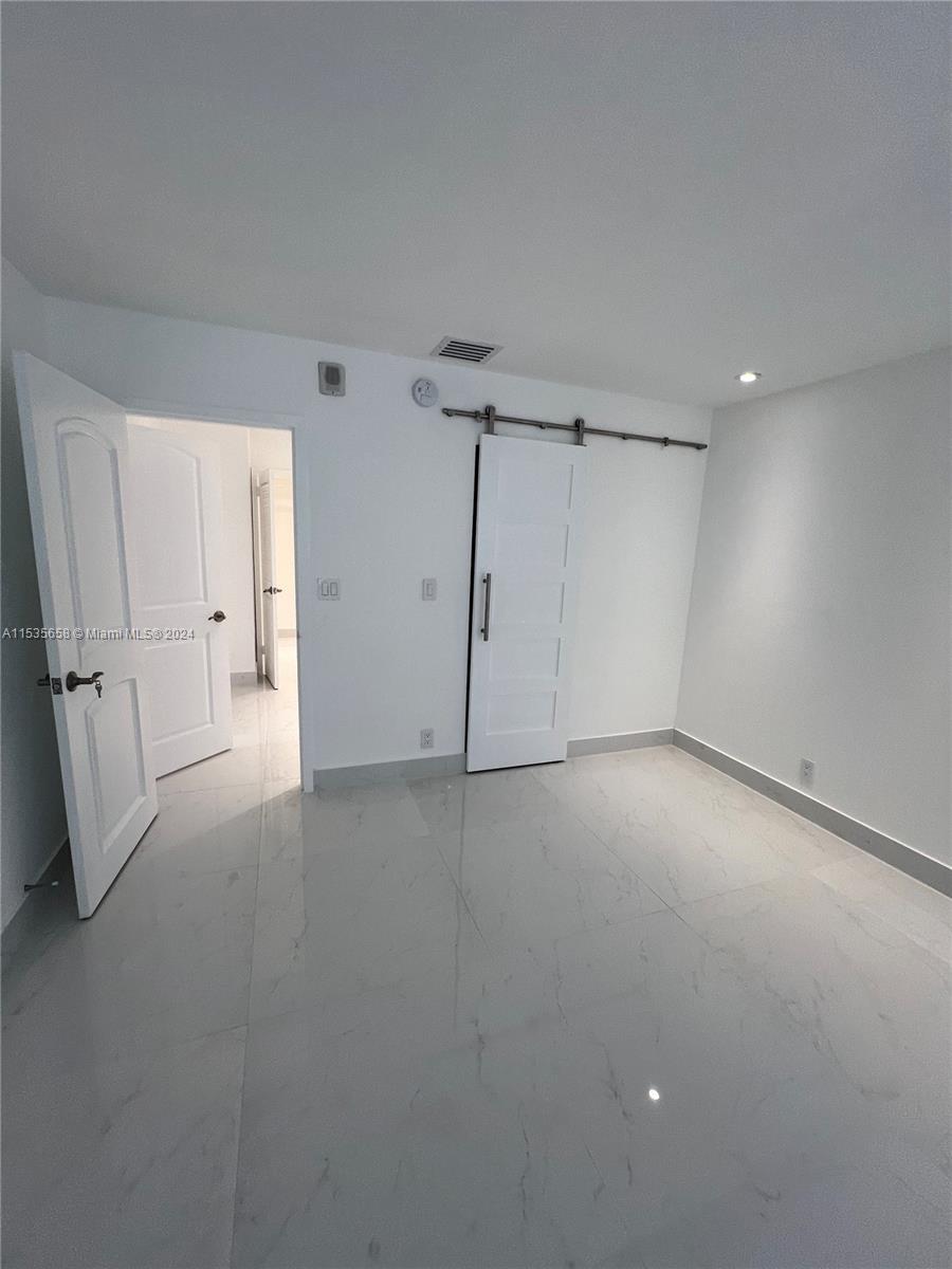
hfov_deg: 89.9
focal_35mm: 13
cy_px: 634
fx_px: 477
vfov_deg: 106.2
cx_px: 476
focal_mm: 1.57
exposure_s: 1/120
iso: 64
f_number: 1.8
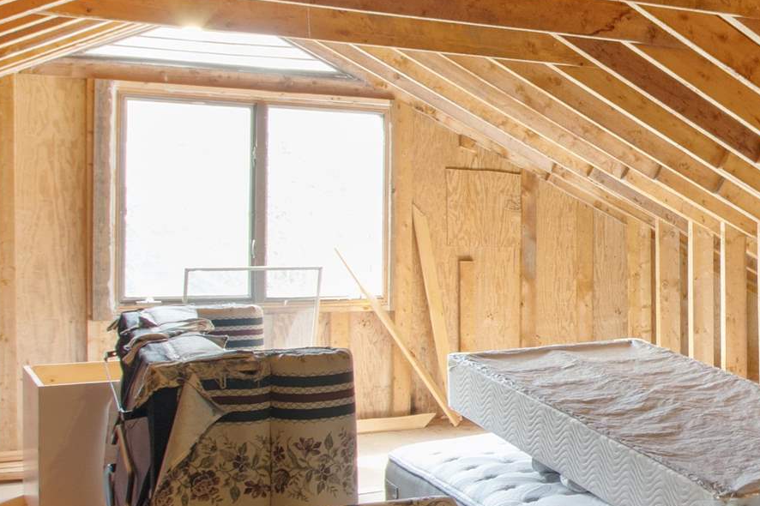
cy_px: 223
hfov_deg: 32.2
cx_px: 896
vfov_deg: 26.0
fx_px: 1097
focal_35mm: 52
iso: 100
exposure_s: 1/1.67
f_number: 8
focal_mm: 10
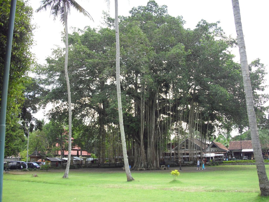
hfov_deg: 49.0
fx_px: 295
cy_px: 101
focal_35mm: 38
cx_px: 134
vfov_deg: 37.7
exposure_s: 1/250
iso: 100
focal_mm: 6.2
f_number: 2.8
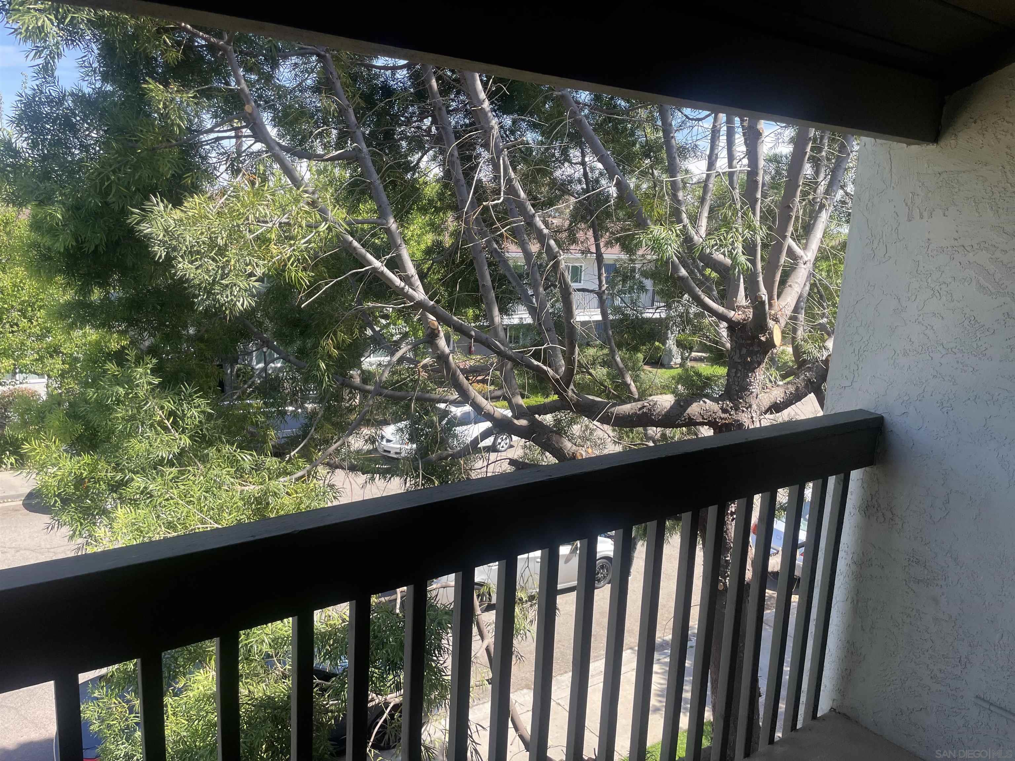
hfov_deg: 67.3
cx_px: 508
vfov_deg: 53.1
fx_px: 762
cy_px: 380
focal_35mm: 26
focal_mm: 4.2
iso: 32
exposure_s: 1/785
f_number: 1.6
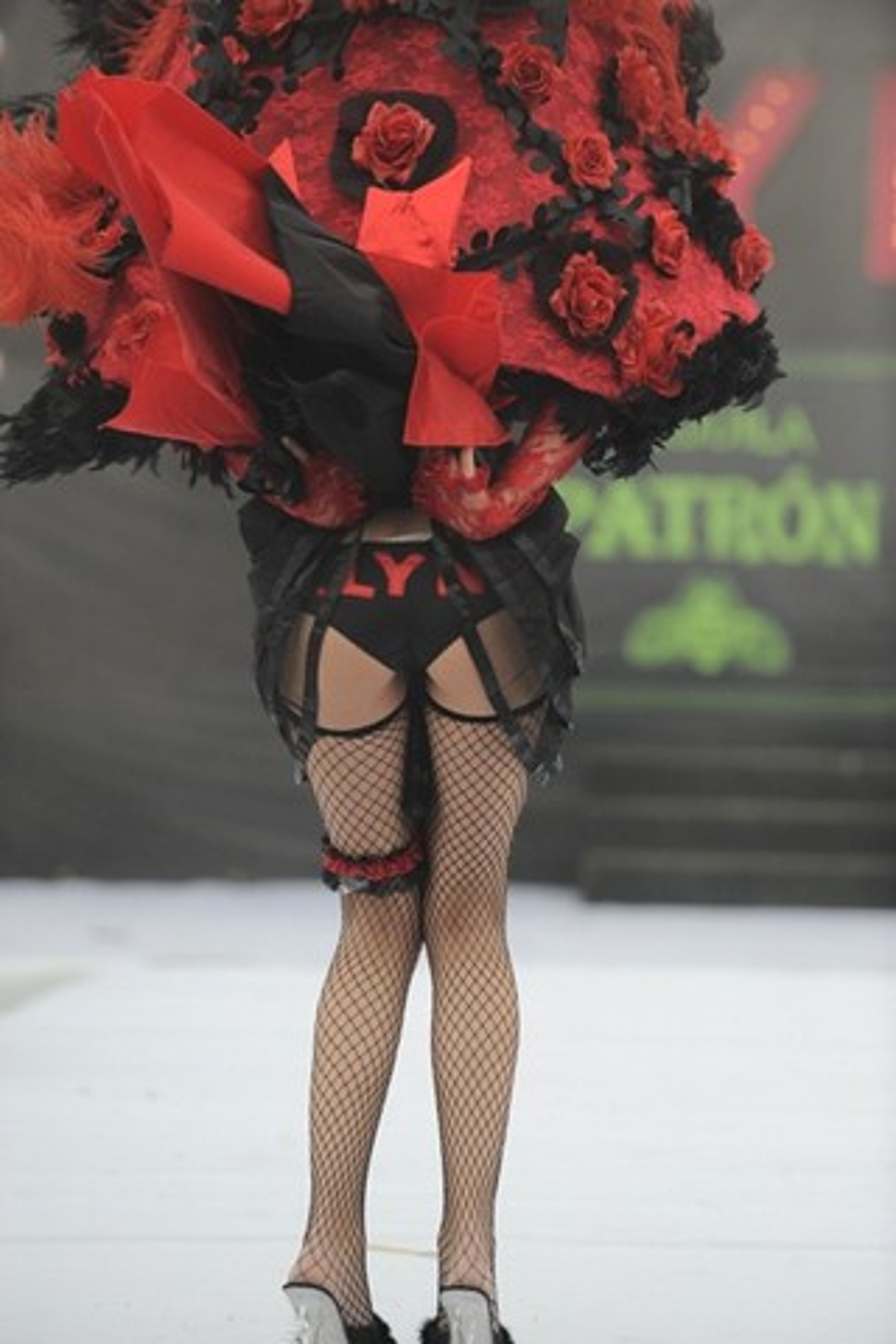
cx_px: 448
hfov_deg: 6.9
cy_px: 672
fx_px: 7466
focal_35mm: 200
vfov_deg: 10.3
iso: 400
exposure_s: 1/2500
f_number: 3.5
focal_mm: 200
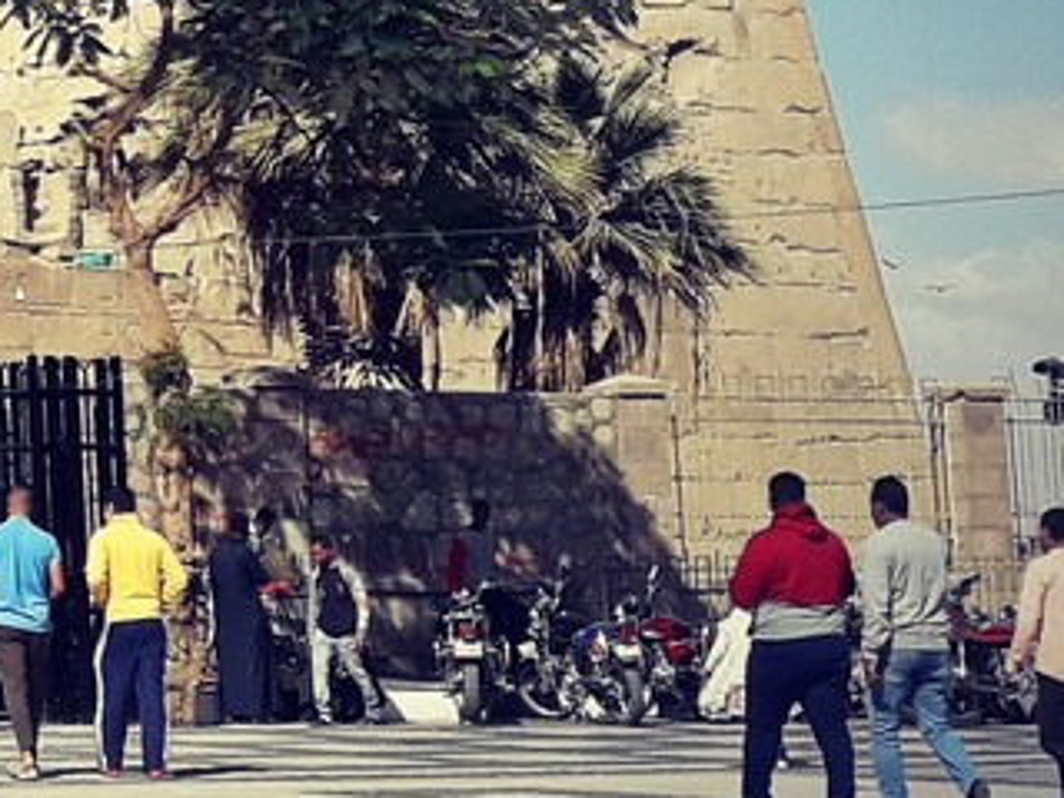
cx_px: -738
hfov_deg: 16.3
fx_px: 3227
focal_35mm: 105
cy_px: 40
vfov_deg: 13.9
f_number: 1.9
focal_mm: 3.7
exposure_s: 1/2500
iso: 40
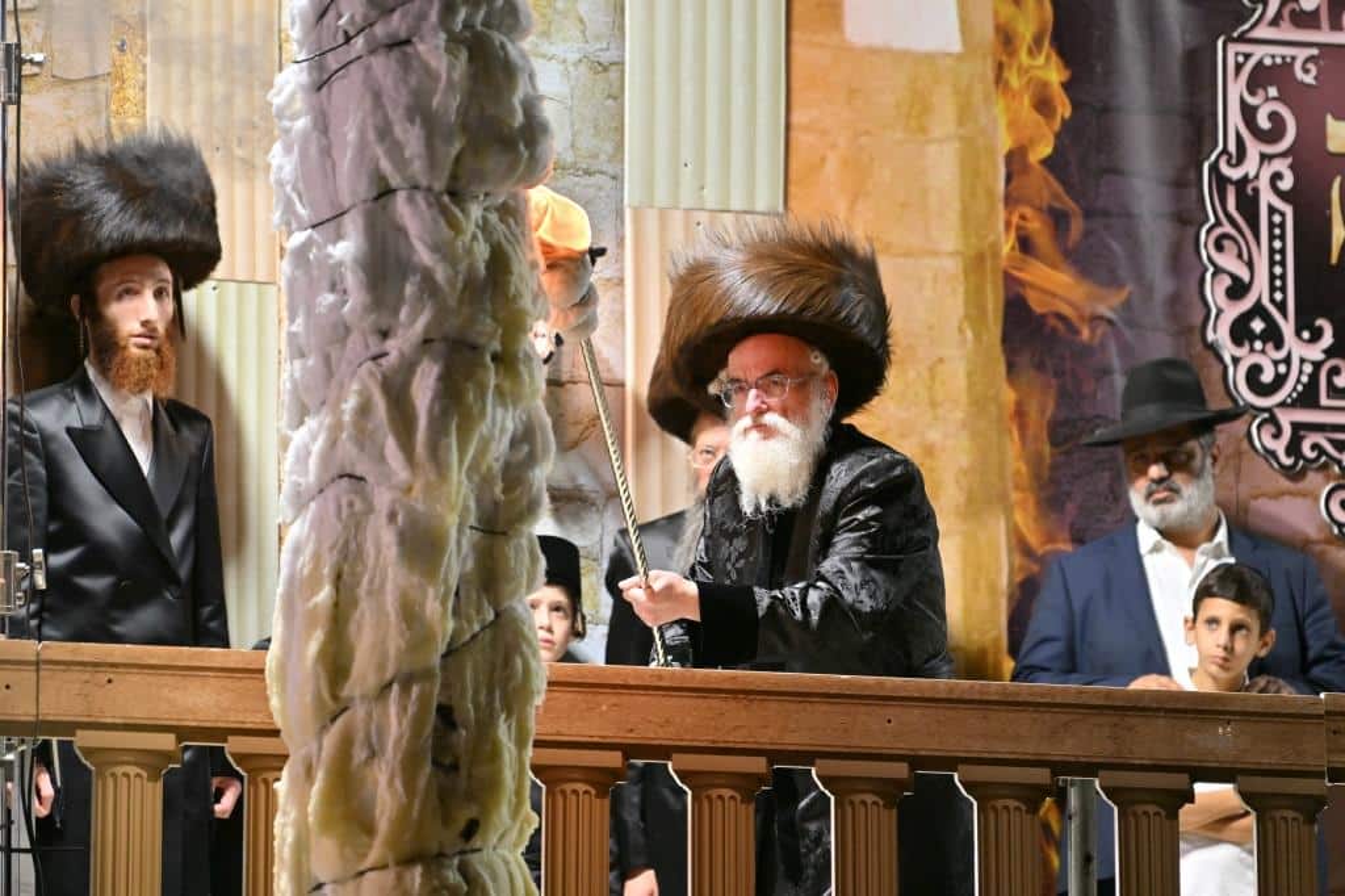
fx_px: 11204
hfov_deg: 6.9
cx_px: 672
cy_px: 448
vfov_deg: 4.6
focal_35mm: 300
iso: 320
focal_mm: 200
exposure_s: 1/160
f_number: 2.8
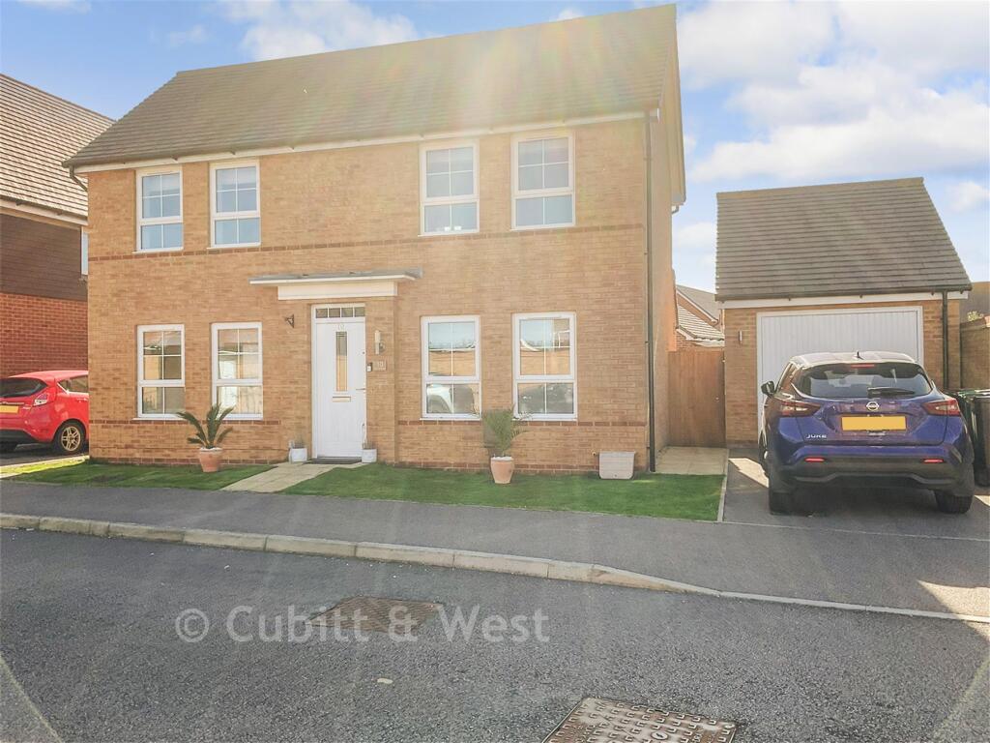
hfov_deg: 61.7
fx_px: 829
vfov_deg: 48.2
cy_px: 372
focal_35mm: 29
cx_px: 495
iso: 16
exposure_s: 1/1150
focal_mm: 3
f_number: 1.8
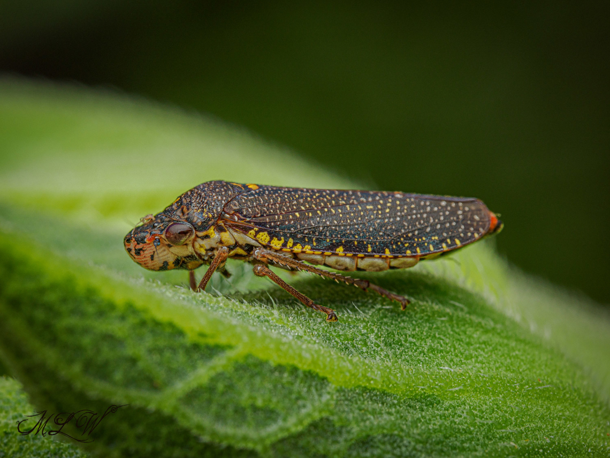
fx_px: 2115
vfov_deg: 12.3
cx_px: 305
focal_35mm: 120
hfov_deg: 16.4
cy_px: 229
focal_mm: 60
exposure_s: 1/100
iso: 200
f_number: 10
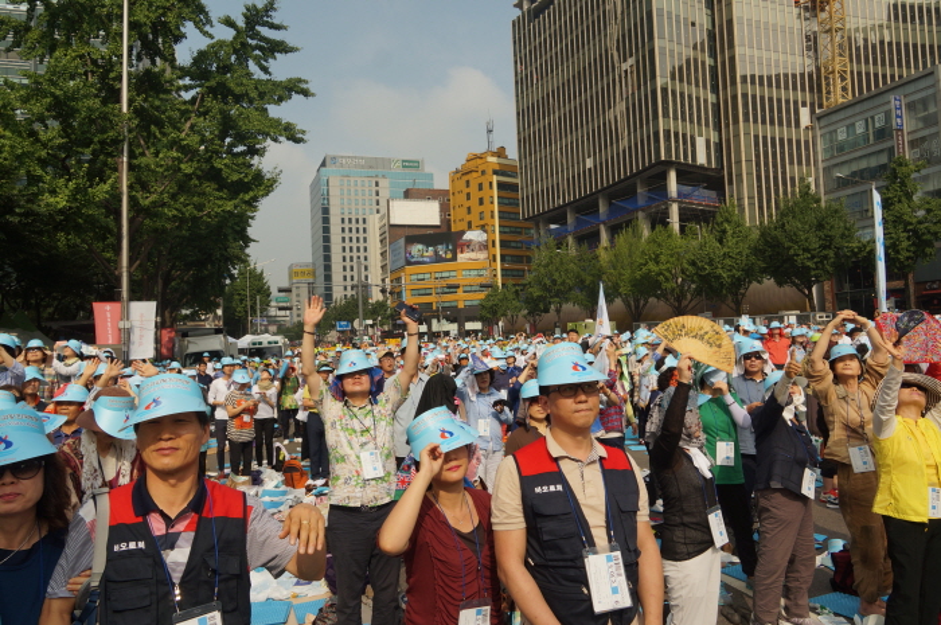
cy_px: 312
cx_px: 470
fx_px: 705
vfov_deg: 47.8
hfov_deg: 67.4
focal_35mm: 27
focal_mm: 18
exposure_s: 1/320
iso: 100
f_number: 8
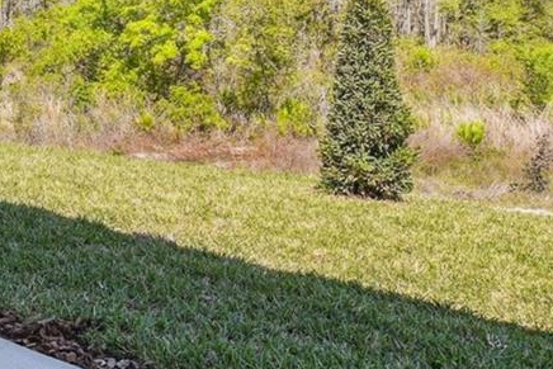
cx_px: -129
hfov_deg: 30.2
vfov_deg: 23.7
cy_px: 10
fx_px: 845
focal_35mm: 55
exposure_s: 1/100
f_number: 7.1
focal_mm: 10
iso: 100
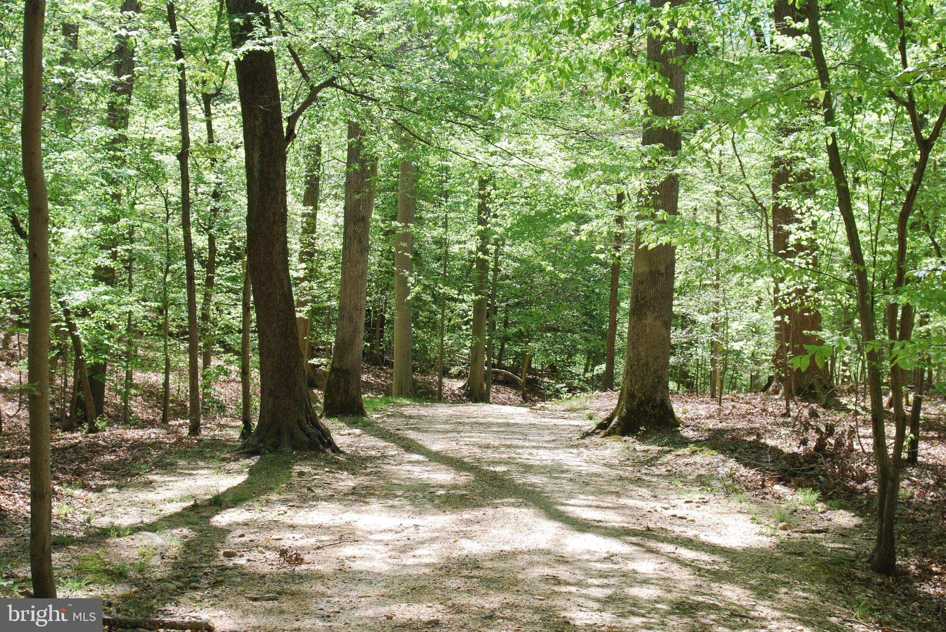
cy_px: 316
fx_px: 1499
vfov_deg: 23.8
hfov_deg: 35.0
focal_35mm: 57
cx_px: 473
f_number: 8
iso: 125
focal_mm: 38
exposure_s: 1/60
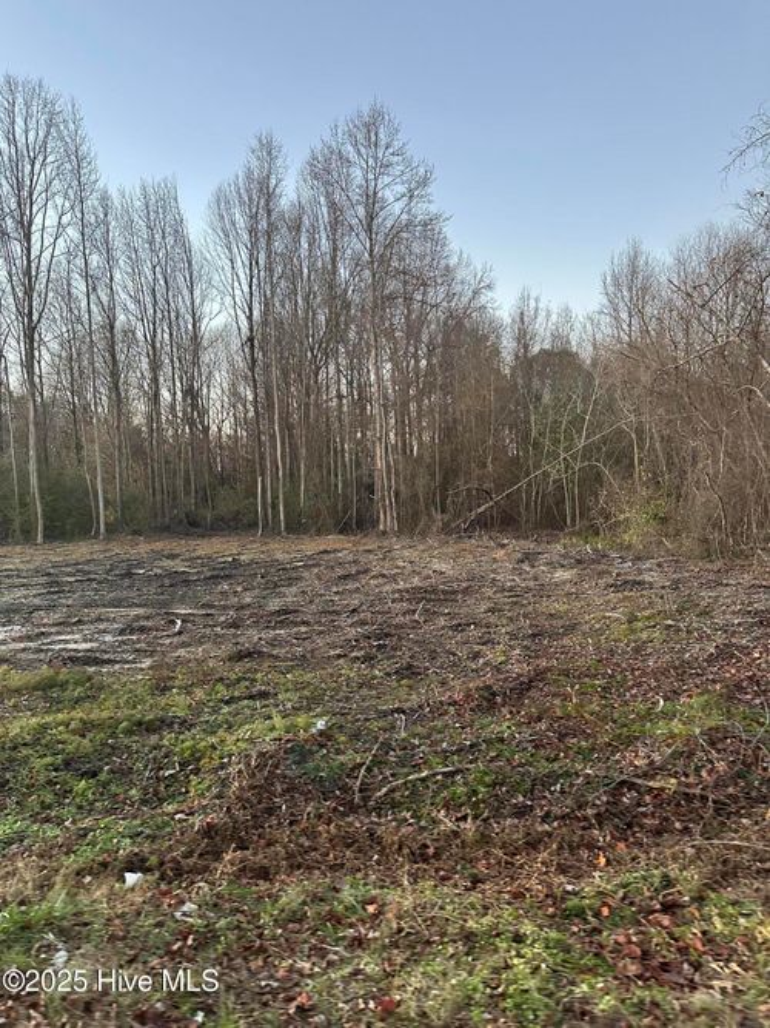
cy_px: 514
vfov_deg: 71.6
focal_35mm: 24
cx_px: 385
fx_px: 712
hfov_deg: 56.8
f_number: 1.78
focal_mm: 6.86
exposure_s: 1/78
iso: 250
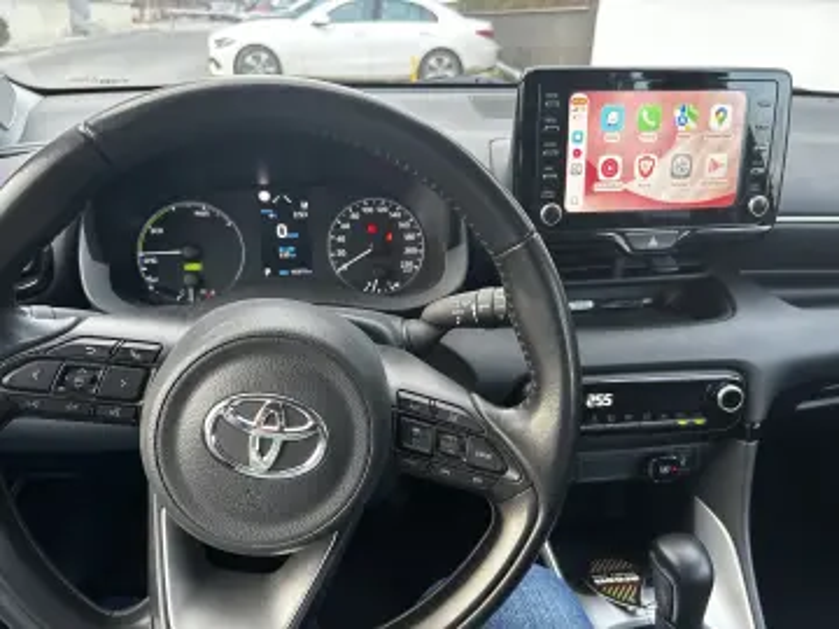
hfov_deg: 67.3
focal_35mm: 26
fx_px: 630
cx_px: 420
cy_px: 314
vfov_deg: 53.1
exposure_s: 1/60
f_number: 1.5
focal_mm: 5.7
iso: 160
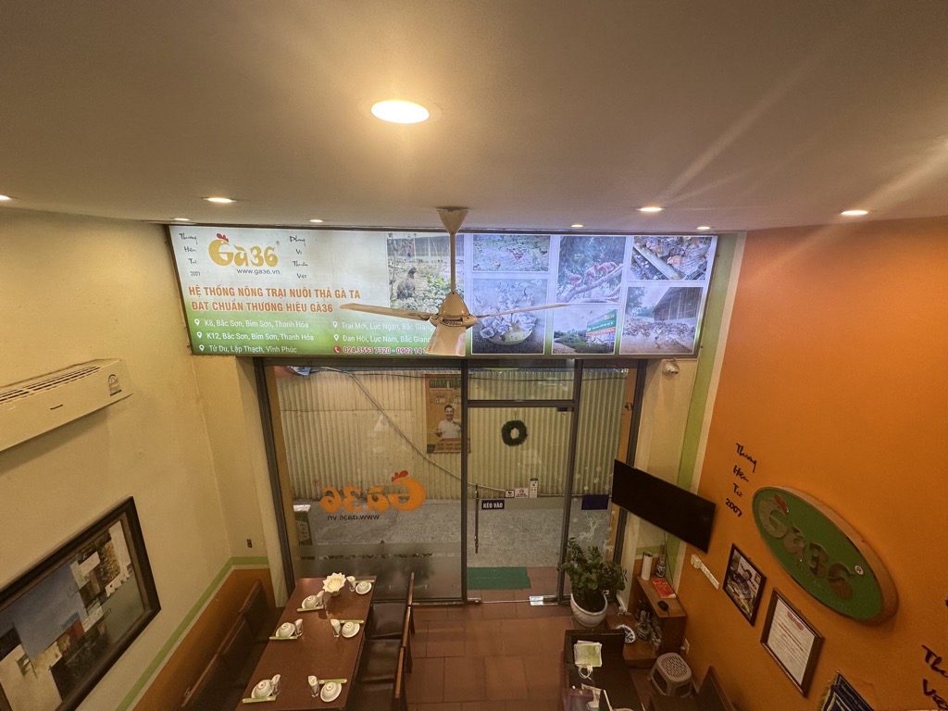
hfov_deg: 102.1
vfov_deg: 85.7
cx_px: 474
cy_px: 356
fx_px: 383
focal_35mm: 14
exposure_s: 1/100
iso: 125
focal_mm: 2.22
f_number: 2.2
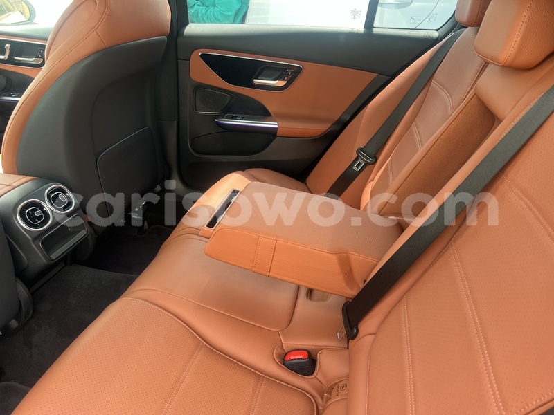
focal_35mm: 26
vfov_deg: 53.1
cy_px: 208
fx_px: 416
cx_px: 277
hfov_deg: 67.3
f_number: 1.5
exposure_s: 1/121
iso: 80
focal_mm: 5.7
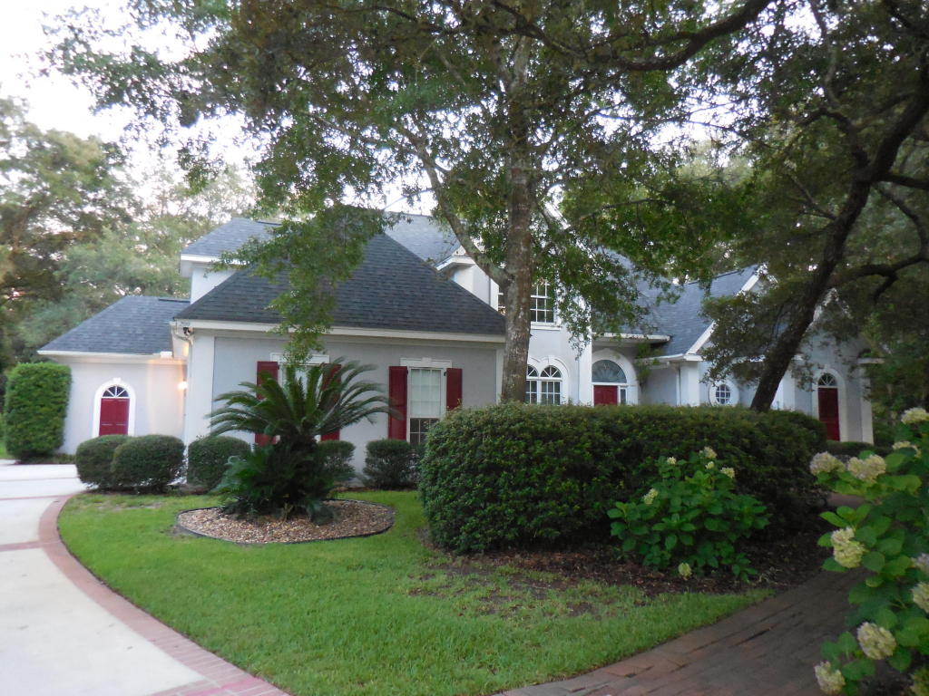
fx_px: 671
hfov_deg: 69.4
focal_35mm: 25
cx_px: 464
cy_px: 348
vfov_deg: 54.9
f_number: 3.3
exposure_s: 1/25
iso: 800
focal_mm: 4.5
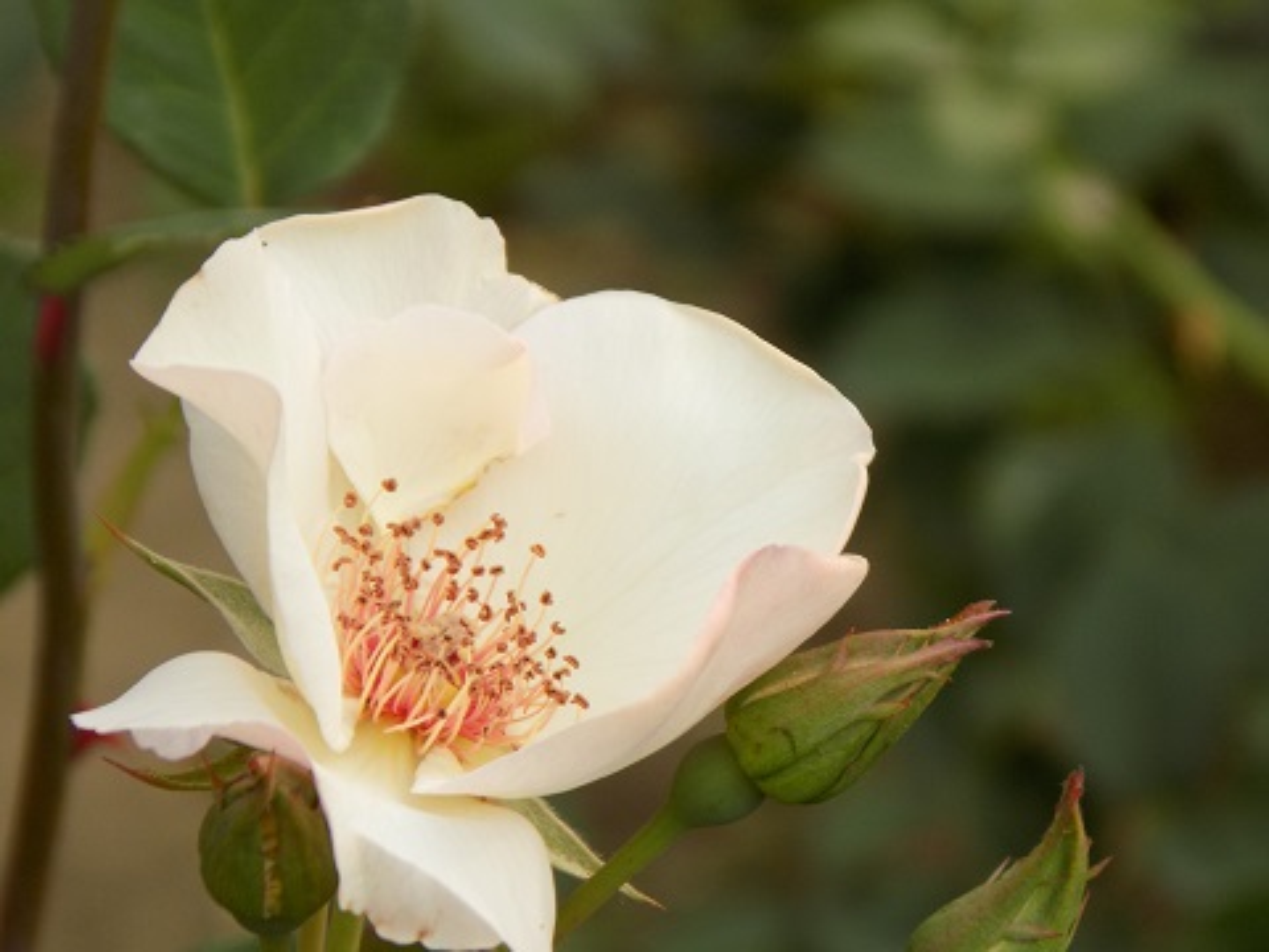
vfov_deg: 3.3
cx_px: 634
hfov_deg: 4.4
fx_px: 16387
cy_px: 476
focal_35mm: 447
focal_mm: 79.5
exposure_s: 1/80
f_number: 5.9
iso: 80
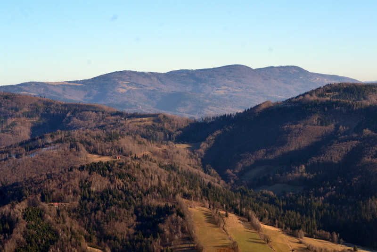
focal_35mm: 82
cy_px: 126
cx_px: 188
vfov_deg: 16.6
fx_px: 864
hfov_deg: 24.6
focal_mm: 55
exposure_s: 1/320
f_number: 10
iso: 400
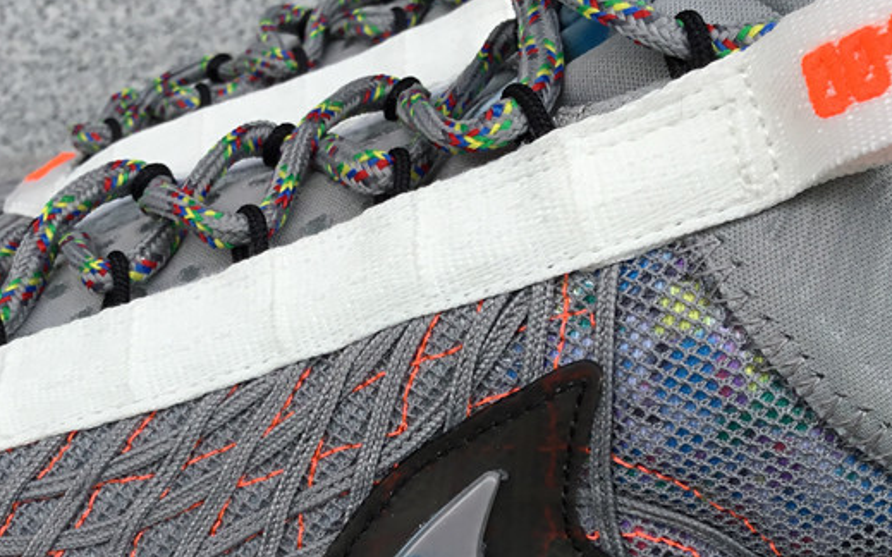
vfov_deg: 22.2
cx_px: 397
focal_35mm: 57
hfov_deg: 35.7
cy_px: 493
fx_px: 1385
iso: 25
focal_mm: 3.3
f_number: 2.4
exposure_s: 1/466
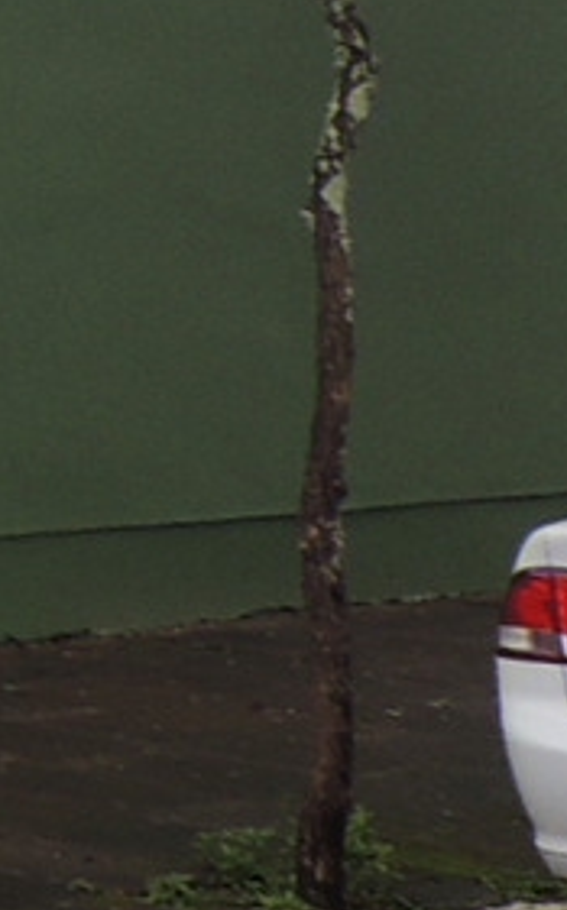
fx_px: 3594
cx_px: -2002
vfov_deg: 13.7
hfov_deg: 6.4
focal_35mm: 145
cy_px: -408
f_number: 3
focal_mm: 4.3
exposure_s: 1/60
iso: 100
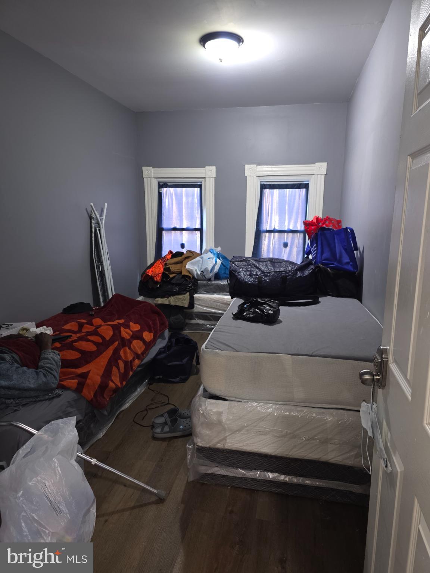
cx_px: 215
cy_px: 286
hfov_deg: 58.9
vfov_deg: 73.9
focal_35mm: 23
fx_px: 381
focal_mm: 6.3
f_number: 1.7
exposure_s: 1/15
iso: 1600
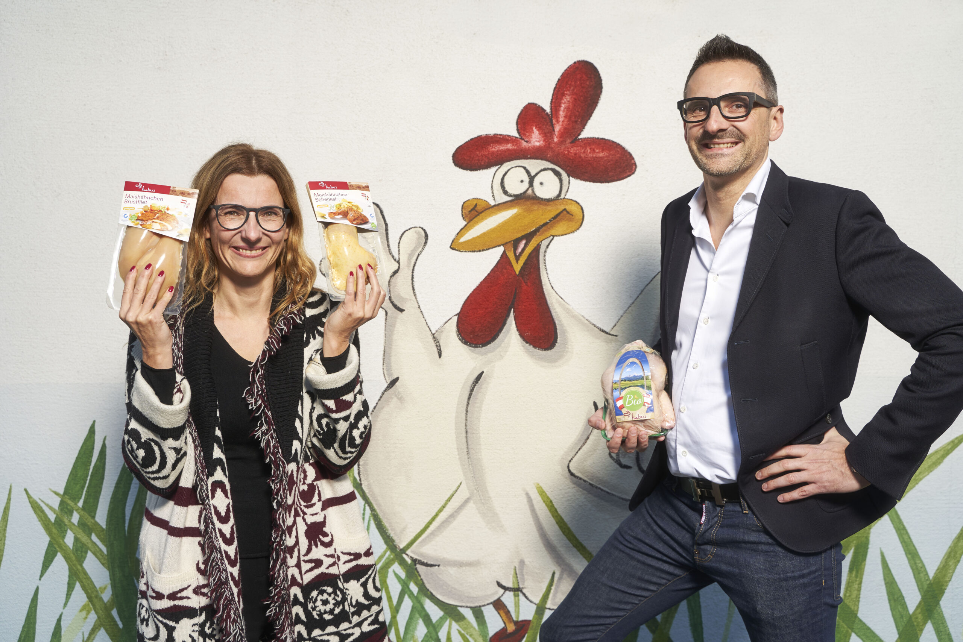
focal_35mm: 37
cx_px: 482
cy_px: 321
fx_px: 990
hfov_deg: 51.9
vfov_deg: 35.9
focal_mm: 37
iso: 200
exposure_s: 1/200
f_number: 5.6
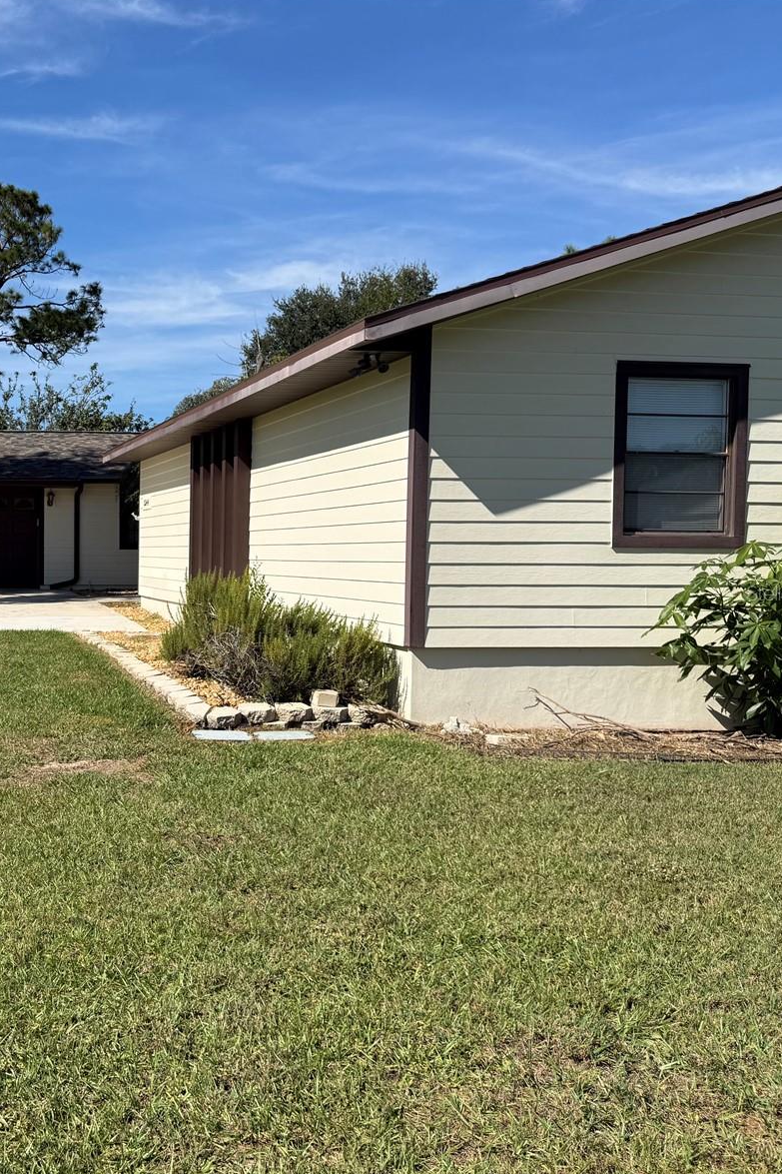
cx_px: 42
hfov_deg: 35.9
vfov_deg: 55.8
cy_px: 592
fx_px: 1108
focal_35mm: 34
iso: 80
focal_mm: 6.76
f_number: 1.78
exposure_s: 1/4975
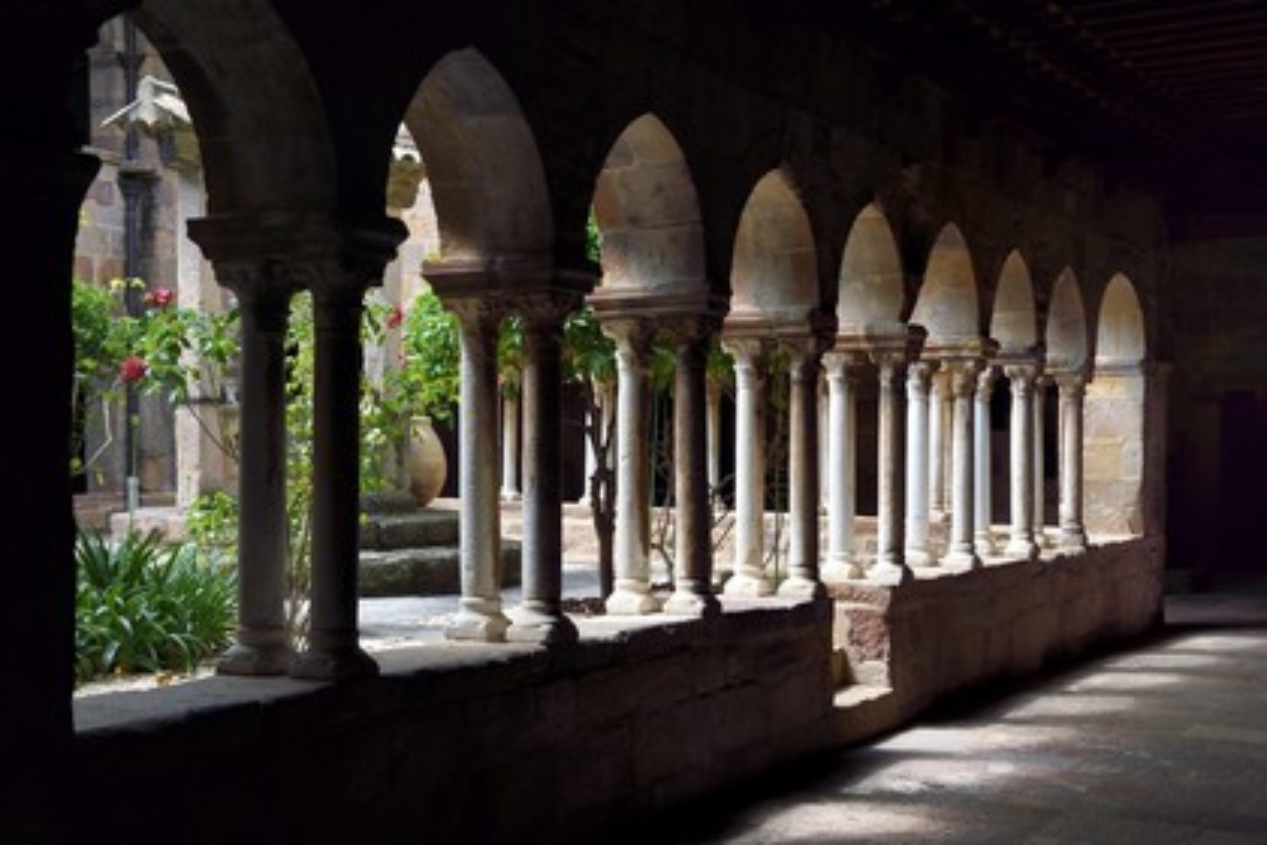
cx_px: 634
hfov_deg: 43.6
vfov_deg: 29.9
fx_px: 1584
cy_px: 422
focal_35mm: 45
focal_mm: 45
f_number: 18
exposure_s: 1/100
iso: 800
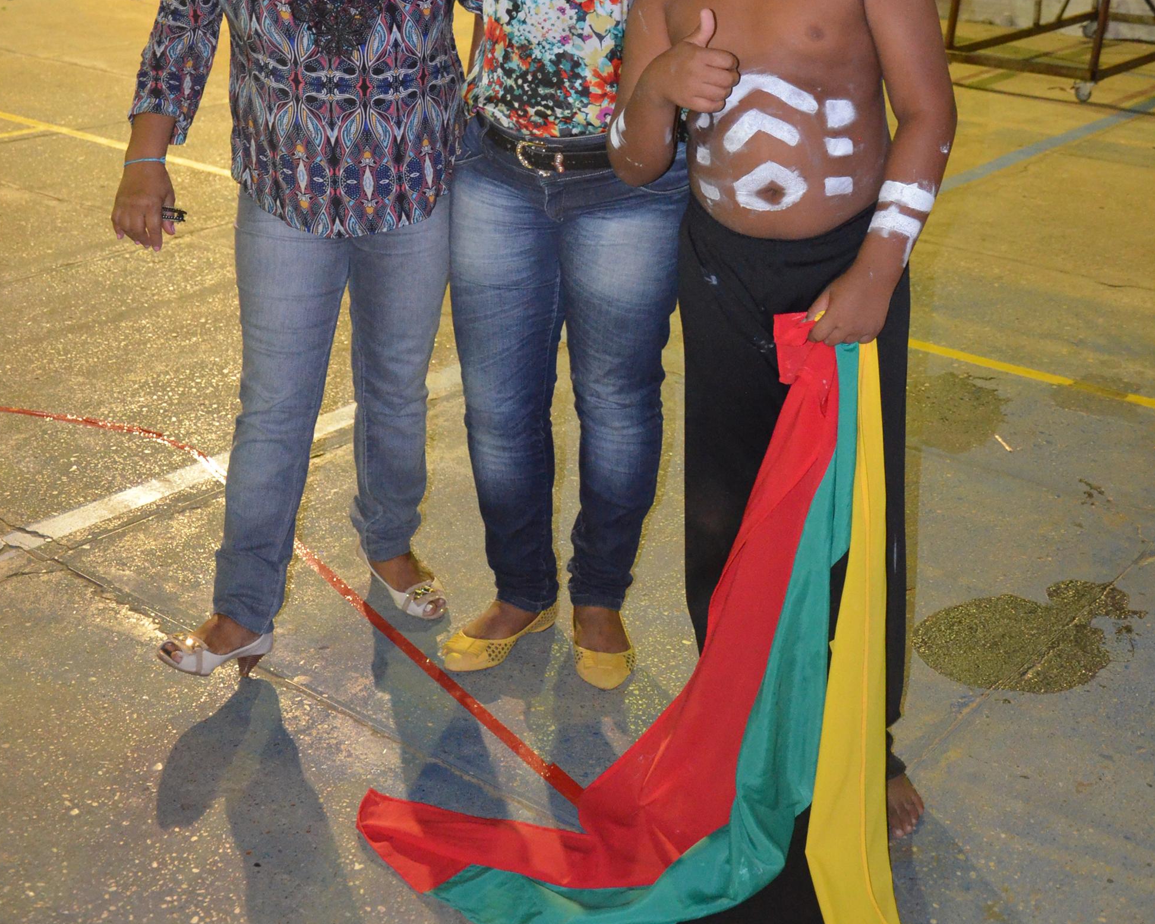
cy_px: 153
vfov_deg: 31.1
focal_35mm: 47
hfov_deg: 39.5
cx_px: 575
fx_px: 1607
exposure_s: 1/60
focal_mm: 22
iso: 3200
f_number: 3.8
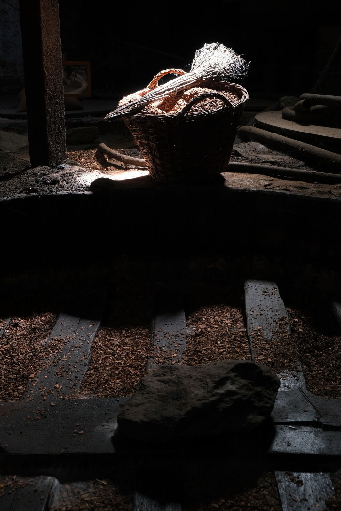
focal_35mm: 40
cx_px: 170
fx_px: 569
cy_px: 256
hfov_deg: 33.4
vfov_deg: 48.5
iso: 400
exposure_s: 1/15
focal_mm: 26.5
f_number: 5.6
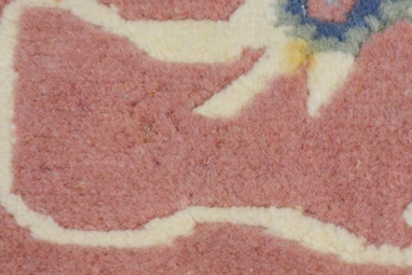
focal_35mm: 194
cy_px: 164
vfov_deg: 7.1
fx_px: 2223
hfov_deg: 10.6
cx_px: 275
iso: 640
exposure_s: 1/60
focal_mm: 55
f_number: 5.6
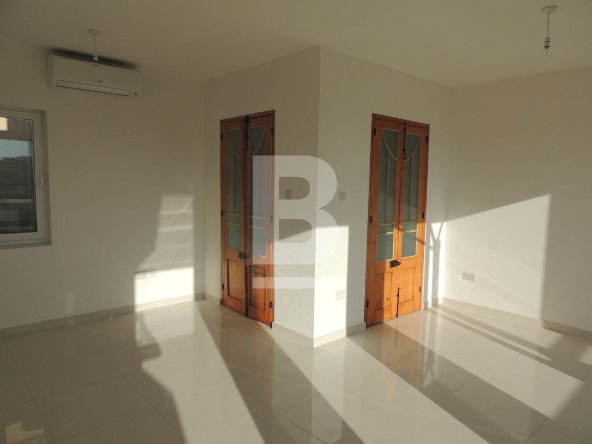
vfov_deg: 56.8
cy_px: 222
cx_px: 296
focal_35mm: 24
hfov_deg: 71.6
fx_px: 410
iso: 100
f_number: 3.3
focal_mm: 4.3
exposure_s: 1/1250
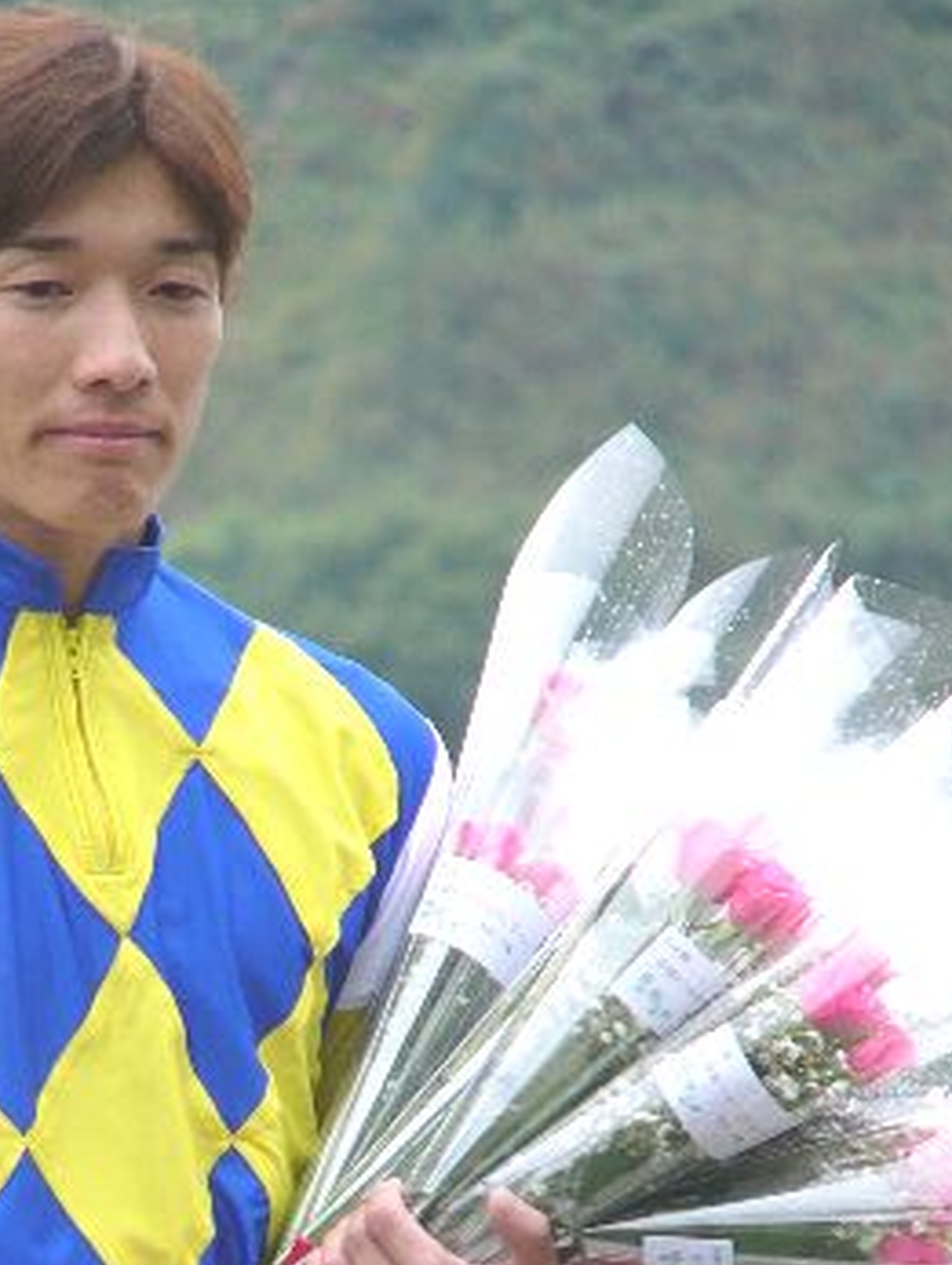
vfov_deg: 3.8
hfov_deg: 2.8
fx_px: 19216
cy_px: 1039
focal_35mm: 525
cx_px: 219
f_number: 2.8
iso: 50
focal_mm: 47.5
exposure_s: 1/80
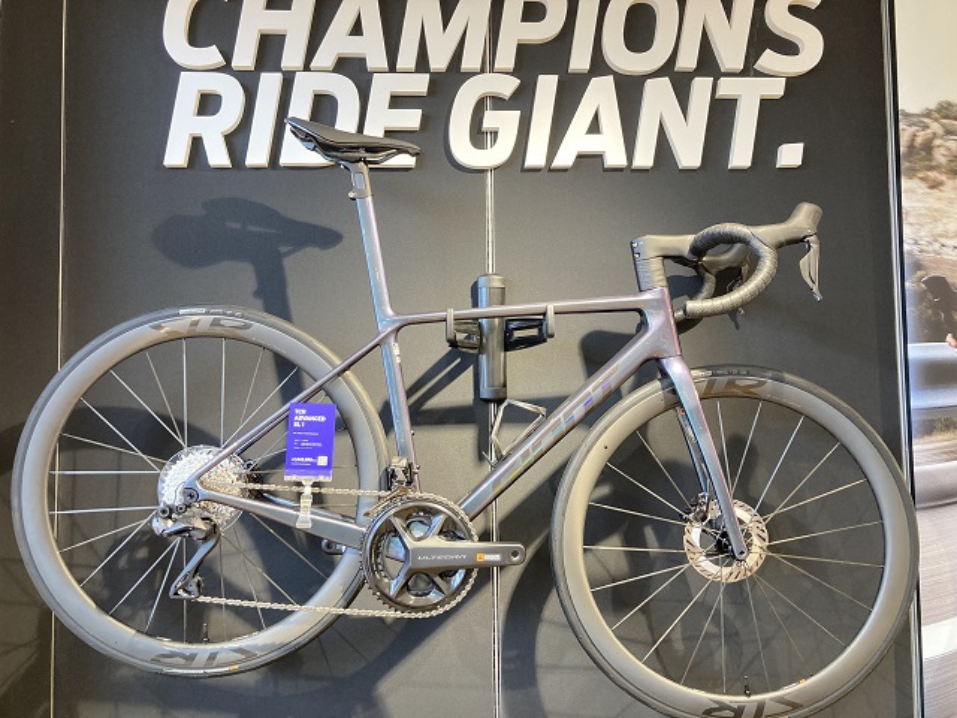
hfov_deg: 63.4
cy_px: 359
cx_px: 478
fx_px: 774
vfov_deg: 49.7
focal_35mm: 28
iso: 100
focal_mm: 3.99
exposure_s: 1/60
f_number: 1.8
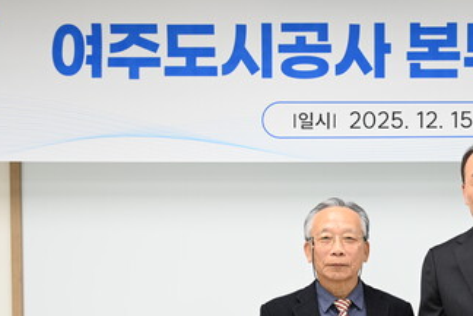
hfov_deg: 26.5
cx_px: 422
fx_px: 972
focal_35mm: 74
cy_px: 249
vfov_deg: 18.3
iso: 250
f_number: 4
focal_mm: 40
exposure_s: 1/40
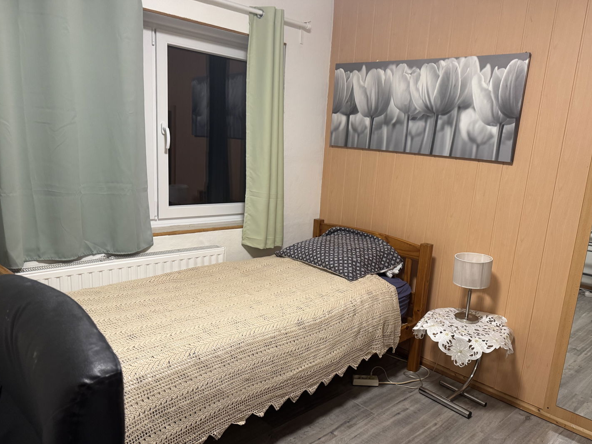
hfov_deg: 65.2
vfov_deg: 51.3
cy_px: 247
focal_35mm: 27
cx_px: 323
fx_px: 462
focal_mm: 6.76
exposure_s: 1/51
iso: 320
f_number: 1.78
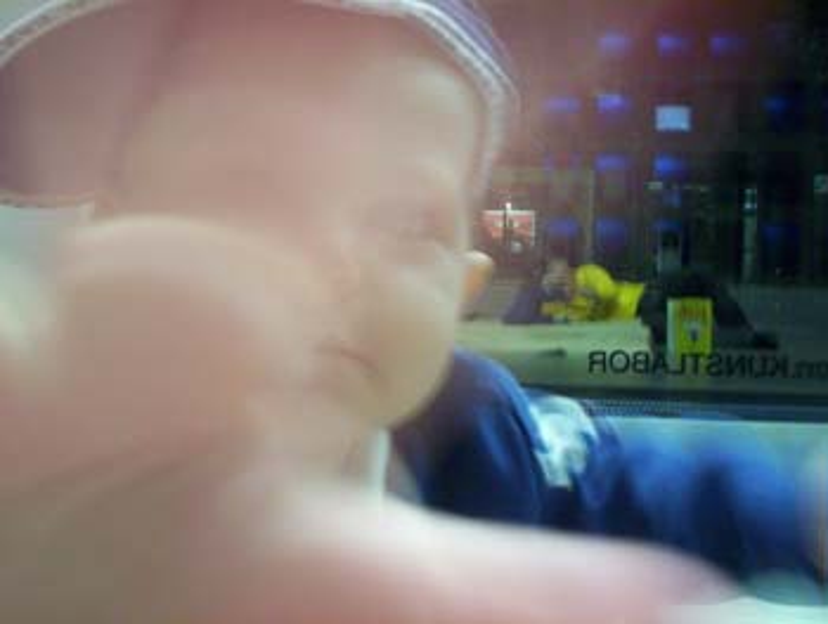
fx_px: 911
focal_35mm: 38
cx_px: 414
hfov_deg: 48.9
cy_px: 312
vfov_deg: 37.8
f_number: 4.5
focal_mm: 4.99
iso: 200
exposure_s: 1/8
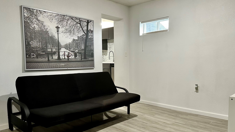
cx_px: 121
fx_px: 181
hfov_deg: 66.1
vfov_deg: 40.1
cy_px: 77
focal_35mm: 29
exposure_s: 1/60
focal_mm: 6.86
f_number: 1.78
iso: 400
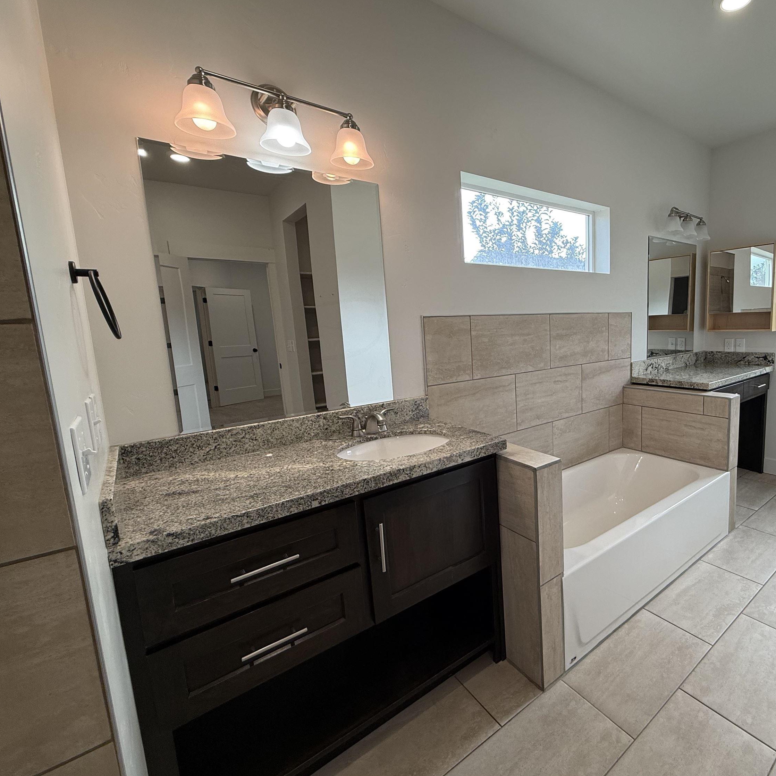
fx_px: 431
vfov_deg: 84.0
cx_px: 509
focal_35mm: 17
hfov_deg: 81.5
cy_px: 380
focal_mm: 2.22
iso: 80
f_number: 2.2
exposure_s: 1/120
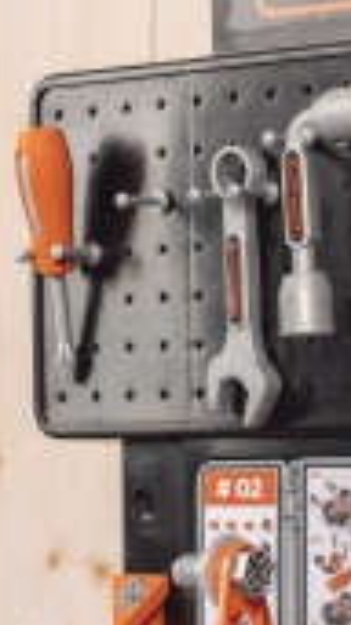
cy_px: 342
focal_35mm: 220
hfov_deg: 5.5
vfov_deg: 9.8
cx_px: -102
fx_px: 3646
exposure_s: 1/125
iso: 100
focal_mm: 50
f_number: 8
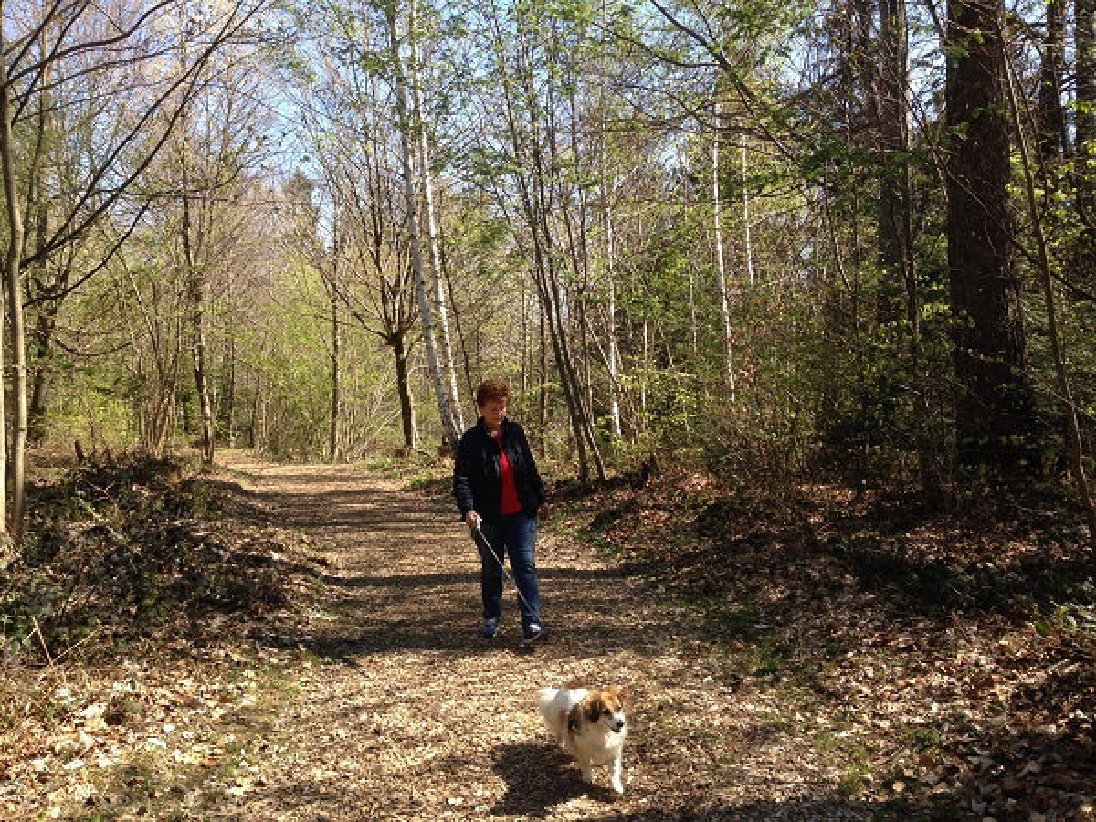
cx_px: 548
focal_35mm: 33
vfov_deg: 42.9
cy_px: 411
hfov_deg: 55.4
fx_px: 1045
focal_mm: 4.12
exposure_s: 1/393
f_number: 2.4
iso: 50
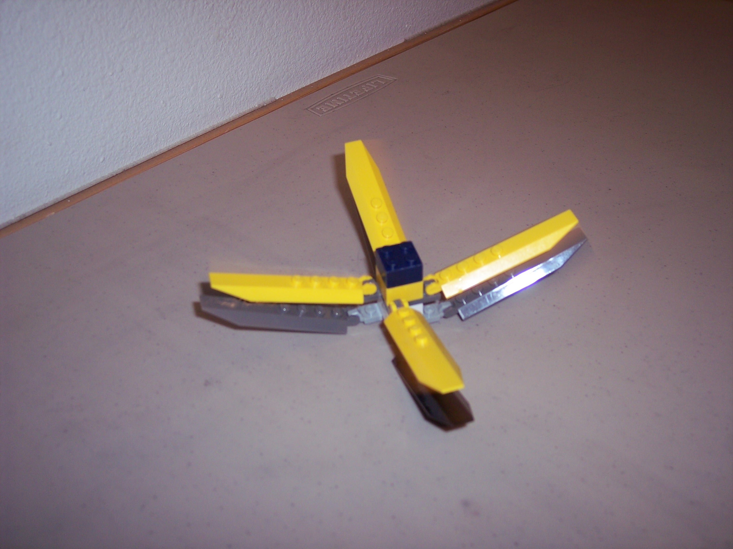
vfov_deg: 36.8
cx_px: 366
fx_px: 826
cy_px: 274
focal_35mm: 39
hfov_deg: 47.9
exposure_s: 1/60
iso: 100
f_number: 2.8
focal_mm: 8
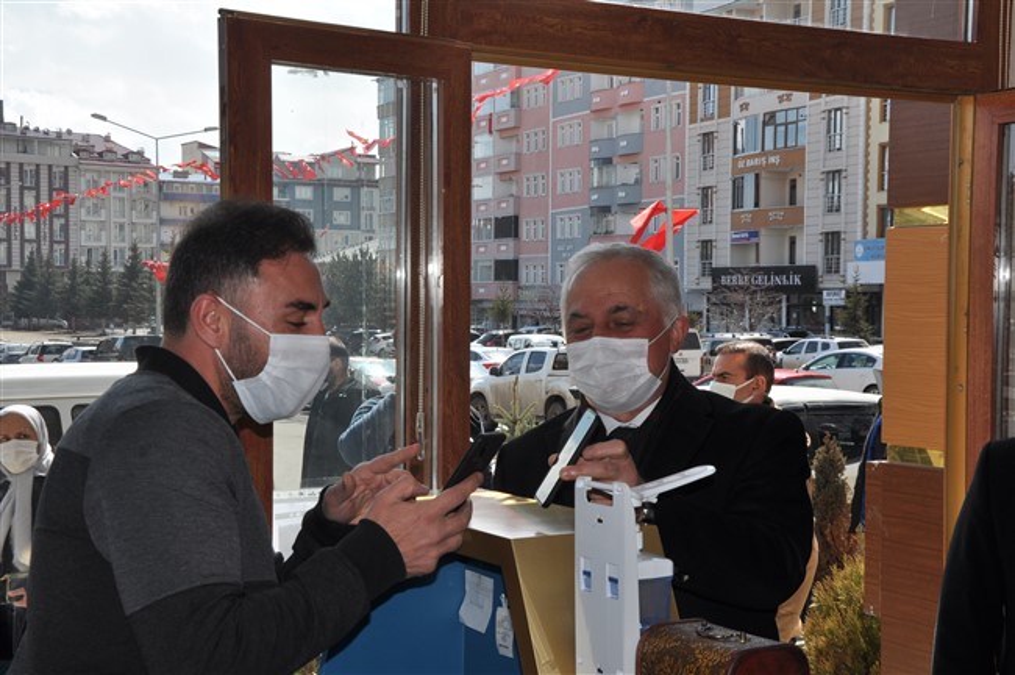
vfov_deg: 22.6
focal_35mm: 60
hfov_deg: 33.4
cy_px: 338
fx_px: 1690
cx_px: 508
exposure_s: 1/200
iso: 200
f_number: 13
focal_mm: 40
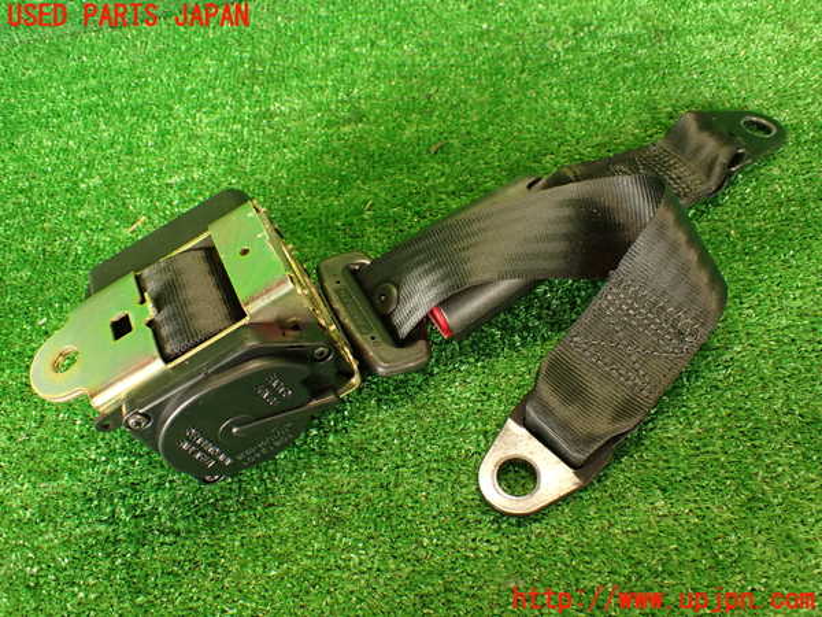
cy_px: 308
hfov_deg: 56.8
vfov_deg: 44.2
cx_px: 411
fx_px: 760
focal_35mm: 32
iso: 320
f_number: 2.4
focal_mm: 5.79
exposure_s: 1/30
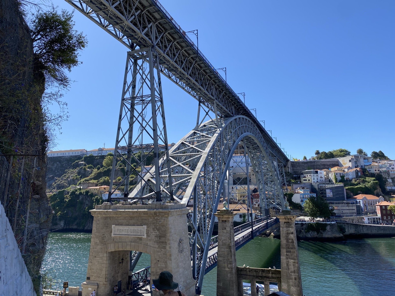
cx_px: 198
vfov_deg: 53.1
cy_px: 148
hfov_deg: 67.3
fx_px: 297
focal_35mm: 26
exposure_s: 1/2105
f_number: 1.8
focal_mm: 4.25
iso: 32
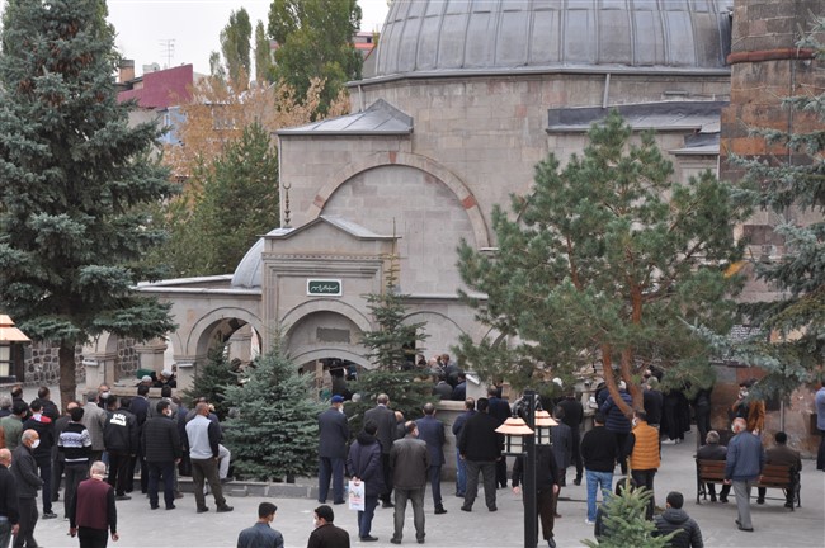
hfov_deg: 21.9
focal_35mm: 93
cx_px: 412
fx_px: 2129
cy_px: 274
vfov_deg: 14.7
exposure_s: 1/60
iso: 320
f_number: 9
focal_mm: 62
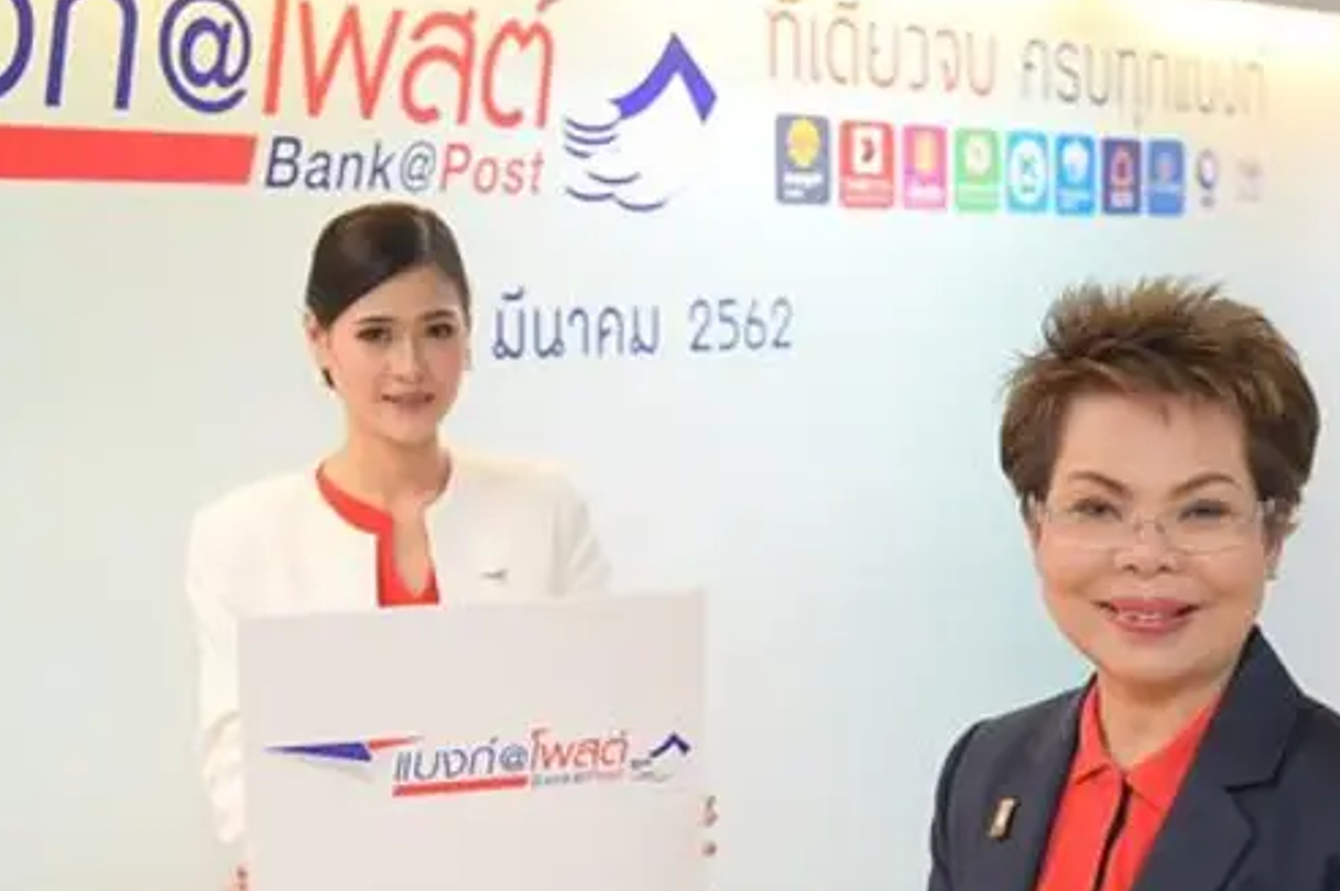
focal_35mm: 73
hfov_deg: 27.7
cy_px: 653
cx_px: 648
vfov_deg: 18.5
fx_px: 2714
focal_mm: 46
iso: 800
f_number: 4
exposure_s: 1/100
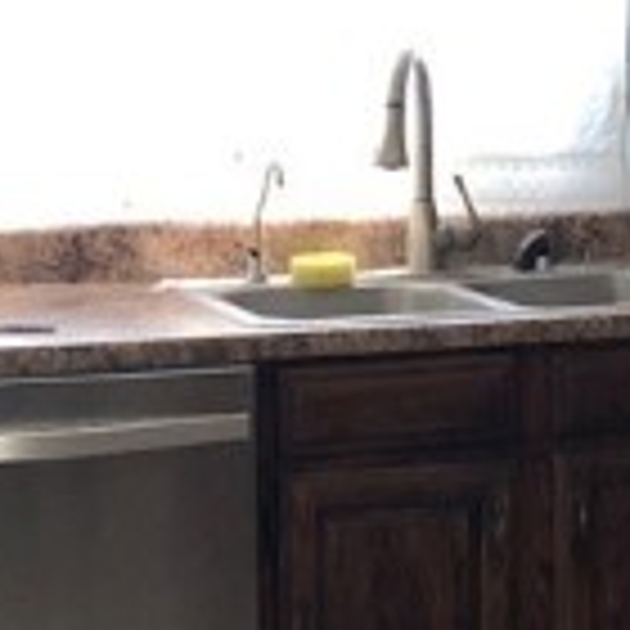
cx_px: 976
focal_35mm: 136
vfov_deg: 12.8
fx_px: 2800
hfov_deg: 12.2
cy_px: 387
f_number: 1.8
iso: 64
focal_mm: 3.99
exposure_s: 1/15
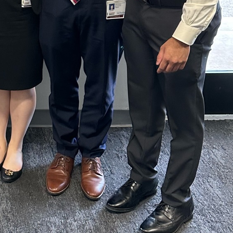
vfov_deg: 20.7
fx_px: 586
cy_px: -62
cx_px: -56
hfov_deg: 20.8
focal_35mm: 77
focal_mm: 6.86
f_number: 1.78
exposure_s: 1/60
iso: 200
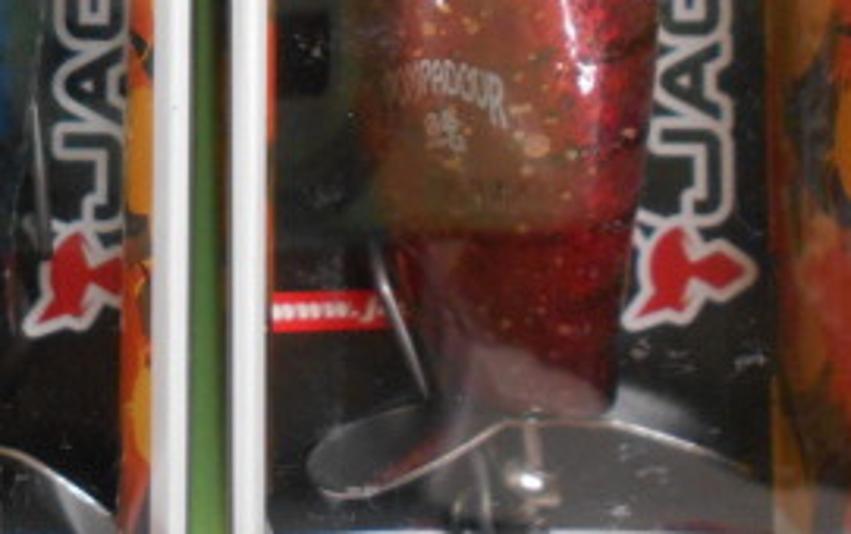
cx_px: 198
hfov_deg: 30.9
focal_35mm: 65
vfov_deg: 19.4
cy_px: -16
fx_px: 1509
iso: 400
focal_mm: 4.6
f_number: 3.2
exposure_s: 1/20
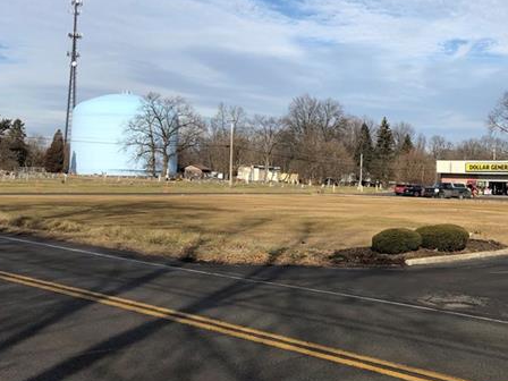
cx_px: 417
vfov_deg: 29.0
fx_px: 734
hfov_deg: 36.7
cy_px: 155
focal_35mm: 50
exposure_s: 1/2667
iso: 20
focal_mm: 4
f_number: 1.8
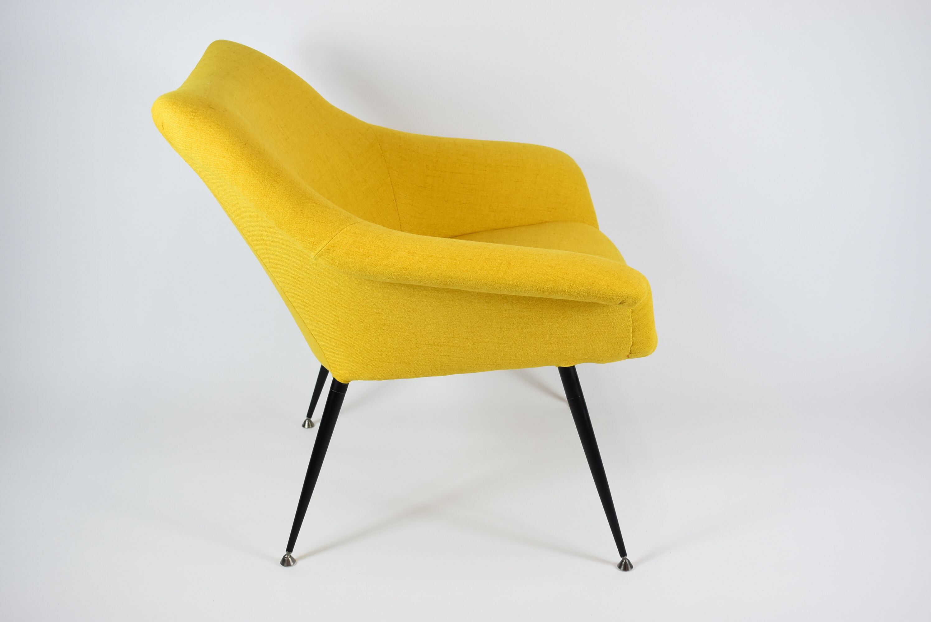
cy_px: 311
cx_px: 466
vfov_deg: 31.9
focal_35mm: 42
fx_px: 1087
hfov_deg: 46.4
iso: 720
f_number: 5.6
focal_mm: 28
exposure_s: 1/125
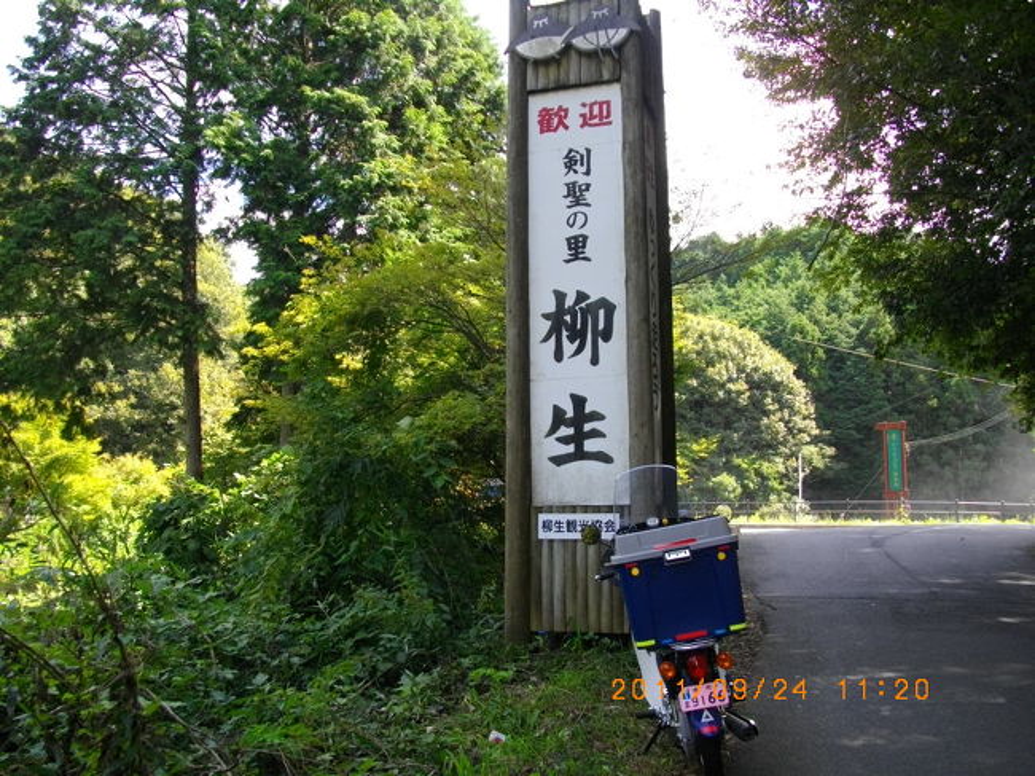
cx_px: 518
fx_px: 927
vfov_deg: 45.4
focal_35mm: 31
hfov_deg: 58.4
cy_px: 388
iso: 100
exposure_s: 1/200
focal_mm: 5.7
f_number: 2.9
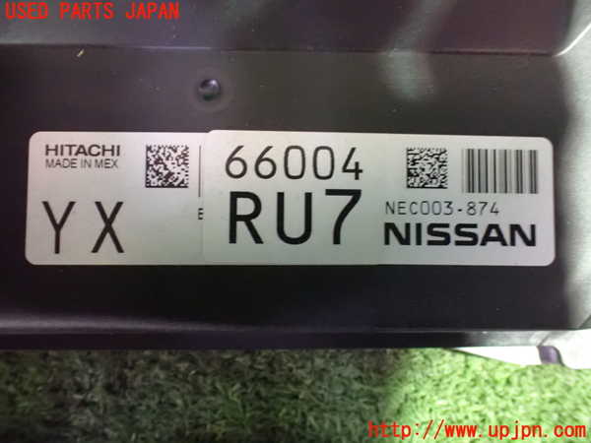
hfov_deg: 56.8
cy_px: 222
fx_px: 546
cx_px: 296
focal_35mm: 32
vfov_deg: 44.2
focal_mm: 5.79
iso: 1600
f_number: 2.4
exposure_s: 1/13
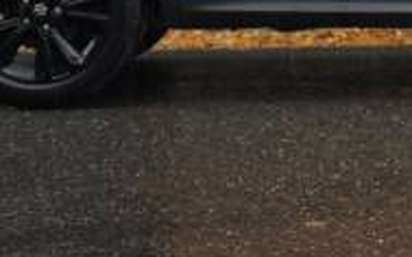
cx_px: 419
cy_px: -179
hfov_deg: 14.7
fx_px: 1568
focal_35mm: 140
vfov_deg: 9.0
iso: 2000
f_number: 4.5
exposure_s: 1/160
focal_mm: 27
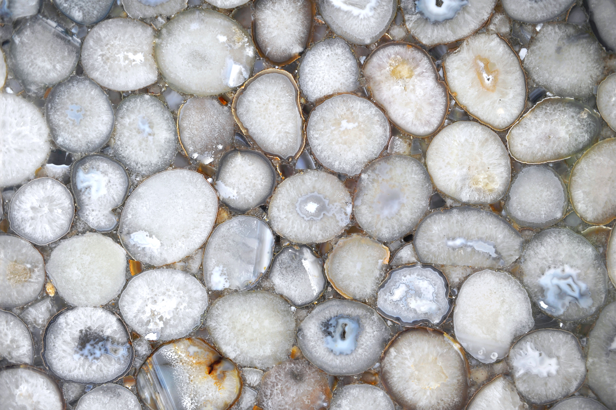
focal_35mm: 35
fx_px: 598
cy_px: 205
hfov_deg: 54.5
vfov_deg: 37.8
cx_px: 308
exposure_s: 1/2
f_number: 2.8
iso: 400
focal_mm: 35
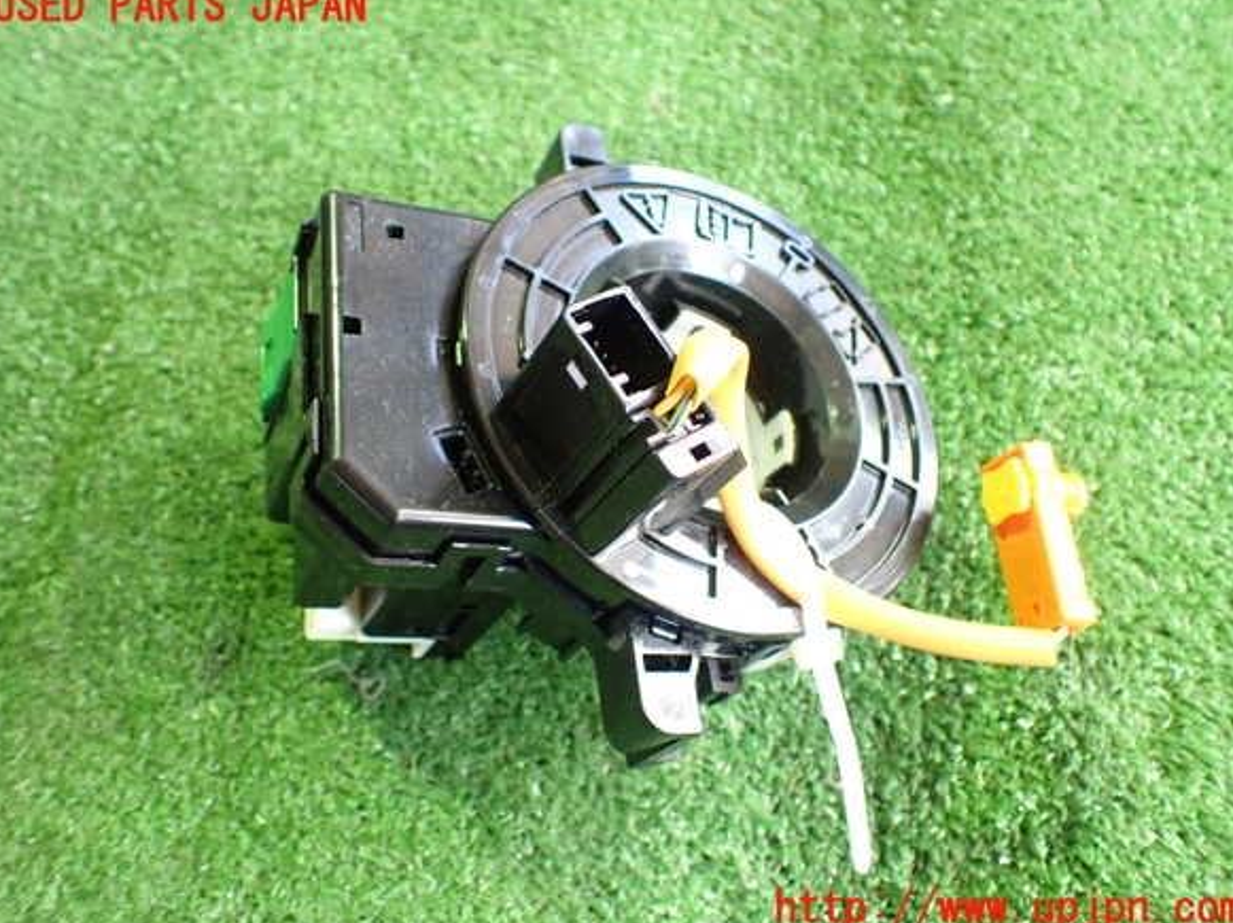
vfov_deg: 45.4
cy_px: 458
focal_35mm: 31
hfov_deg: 58.4
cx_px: 618
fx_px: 1104
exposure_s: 1/50
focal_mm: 5.4
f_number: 2.3
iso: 800
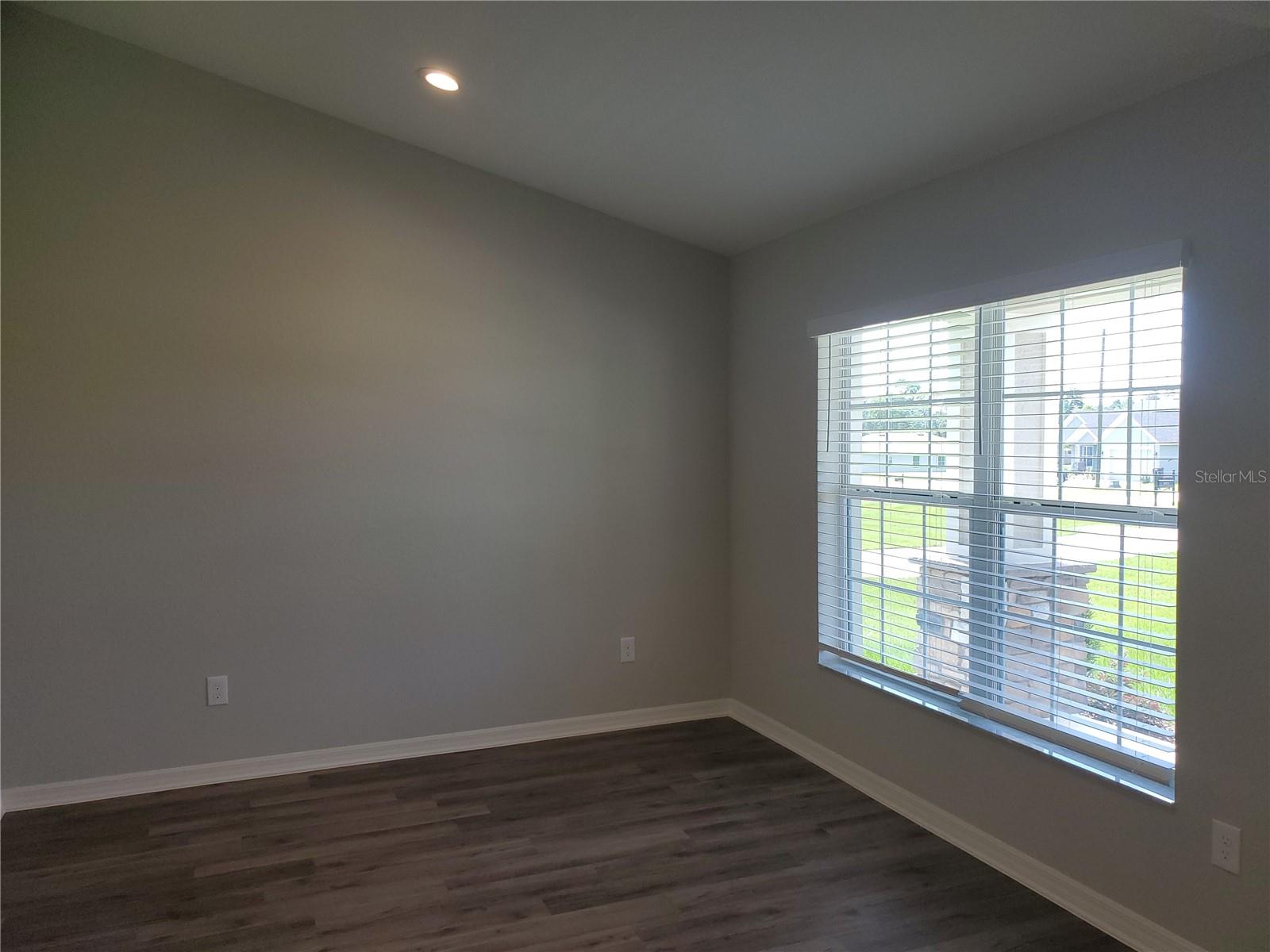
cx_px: 635
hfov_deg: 67.3
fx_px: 954
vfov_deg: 53.1
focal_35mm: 26
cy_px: 476
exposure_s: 1/120
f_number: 2.4
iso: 80
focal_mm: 4.3
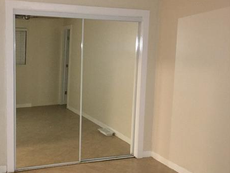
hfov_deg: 38.7
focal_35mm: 49
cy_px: 91
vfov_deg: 29.7
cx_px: 86
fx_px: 325
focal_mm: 4.15
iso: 250
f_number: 2.2
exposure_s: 1/16
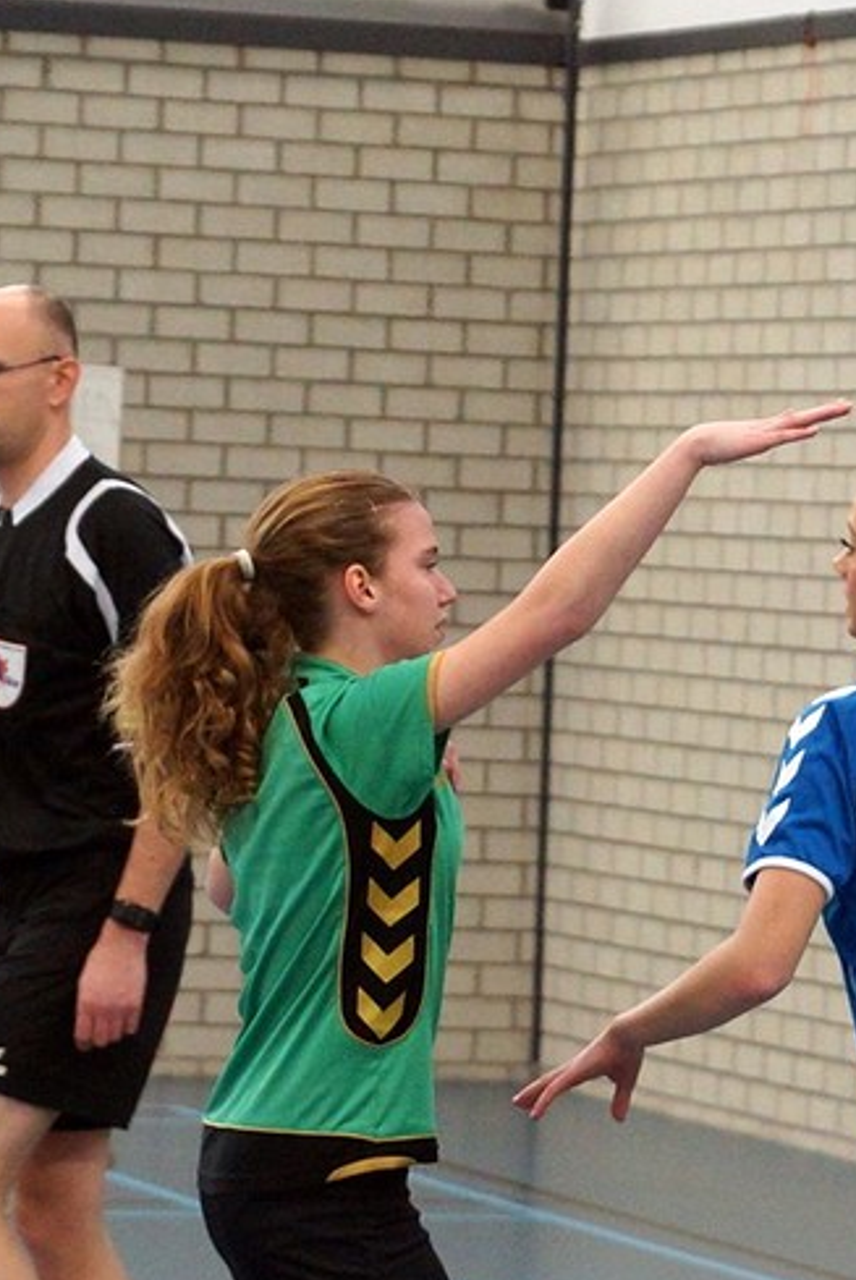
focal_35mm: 157
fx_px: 5587
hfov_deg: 8.8
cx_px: 442
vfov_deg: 13.1
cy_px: 678
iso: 1250
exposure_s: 1/250
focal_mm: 50
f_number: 3.2
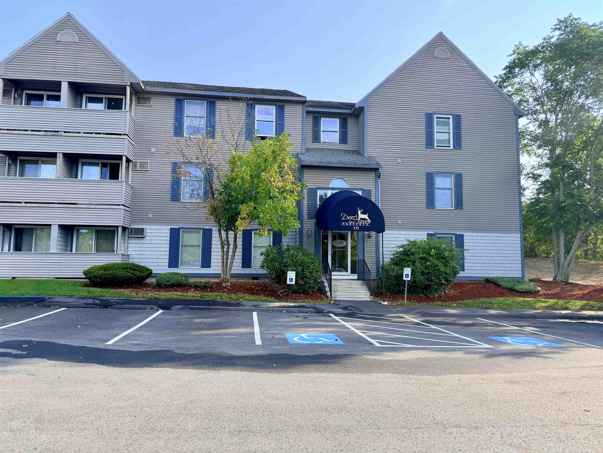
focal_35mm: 24
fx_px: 418
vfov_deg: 56.8
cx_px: 302
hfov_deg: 71.6
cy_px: 226
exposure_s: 1/979
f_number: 1.78
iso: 80
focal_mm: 6.76
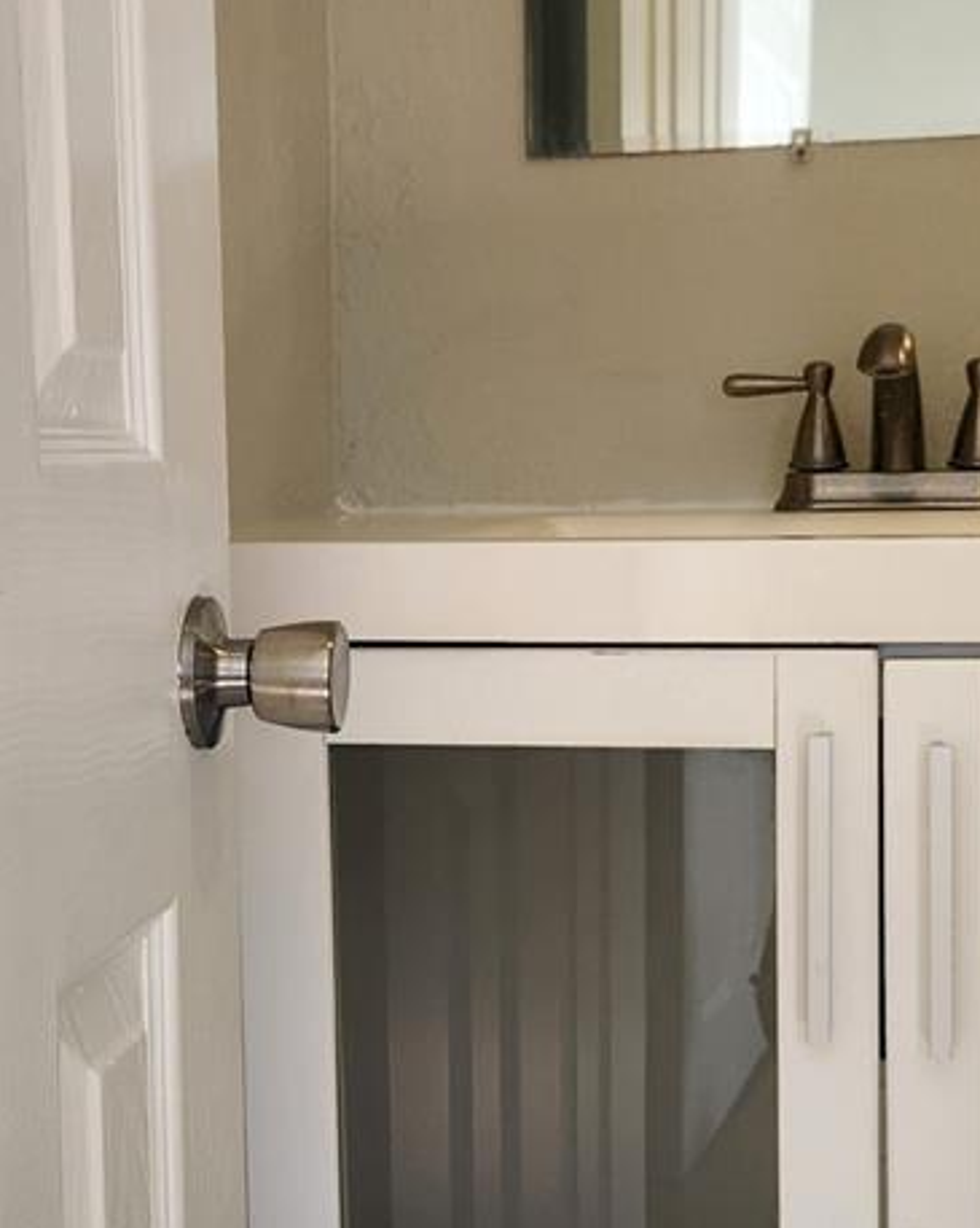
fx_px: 2141
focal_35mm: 59
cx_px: 497
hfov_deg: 25.8
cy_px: 699
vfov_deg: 31.9
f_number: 1.8
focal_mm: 5.4
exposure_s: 1/180
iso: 200
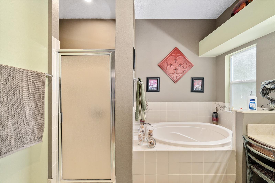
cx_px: 138
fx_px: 107
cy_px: 92
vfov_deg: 81.2
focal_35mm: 14
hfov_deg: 104.3
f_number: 8
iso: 500
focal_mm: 14
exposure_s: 1/10
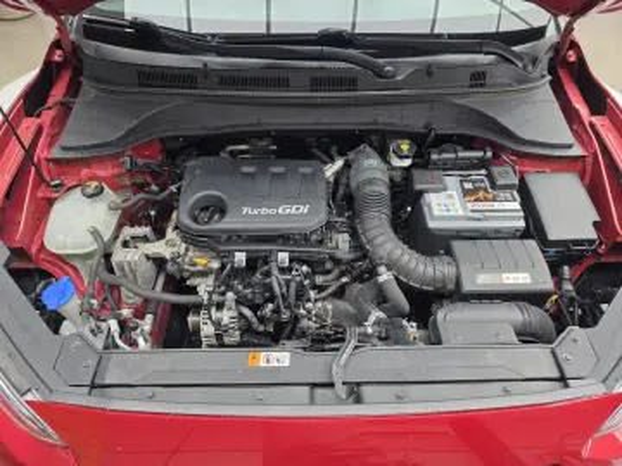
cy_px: 233
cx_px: 311
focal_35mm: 23
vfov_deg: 58.9
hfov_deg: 73.9
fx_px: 413
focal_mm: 6.25
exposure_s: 1/100
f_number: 1.7
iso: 80
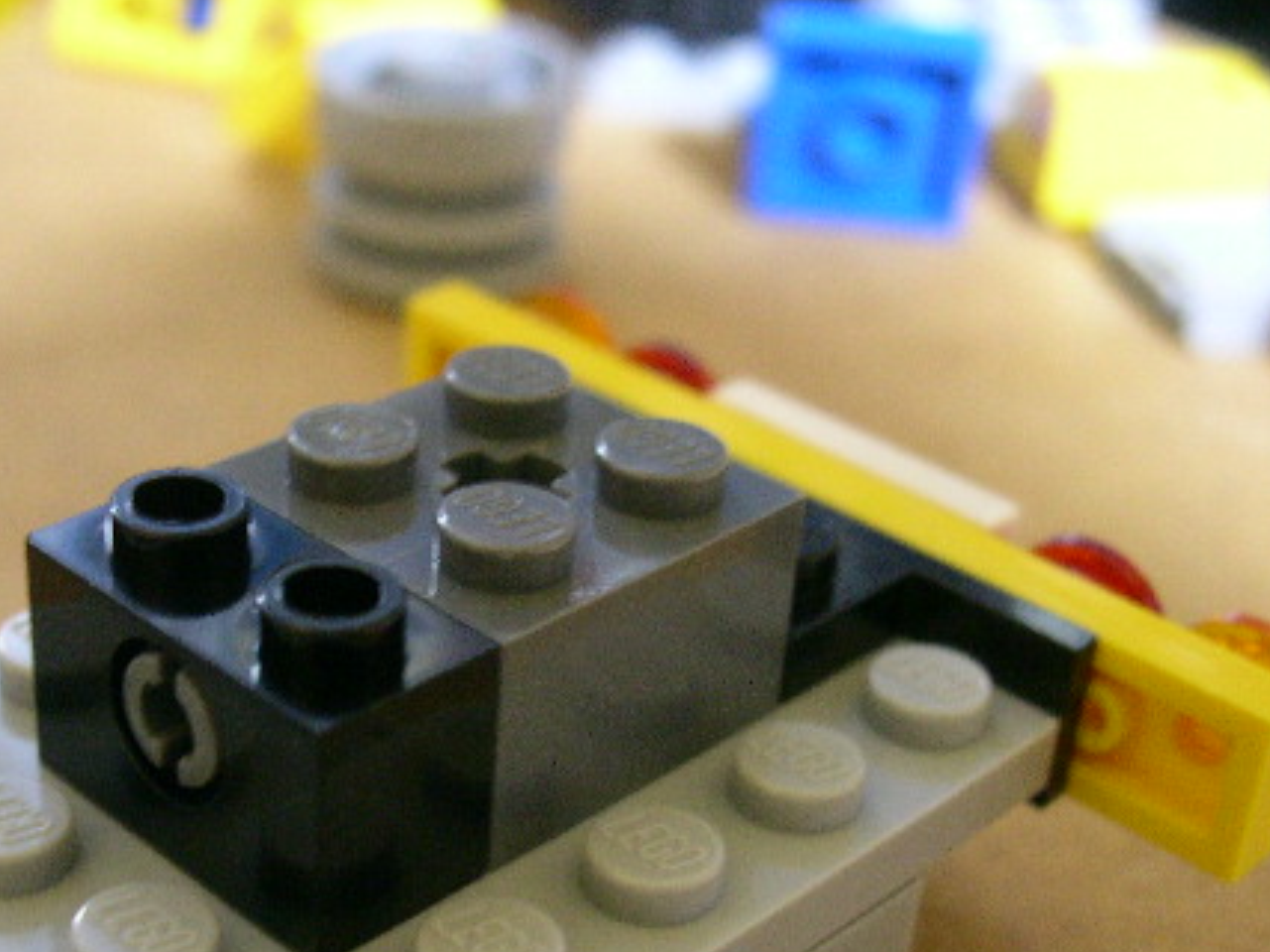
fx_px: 2311
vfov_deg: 23.1
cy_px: 660
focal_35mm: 63
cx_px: 452
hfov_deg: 30.6
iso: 400
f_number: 2.9
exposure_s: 1/1.8
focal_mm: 9
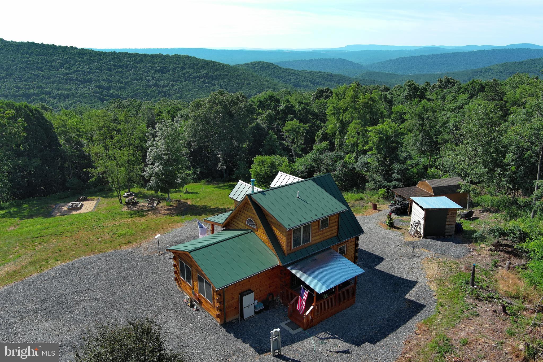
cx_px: 272
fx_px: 437
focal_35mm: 29
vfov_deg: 45.0
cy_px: 181
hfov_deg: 63.7
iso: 100
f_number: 2.8
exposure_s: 1/975
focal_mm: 10.57
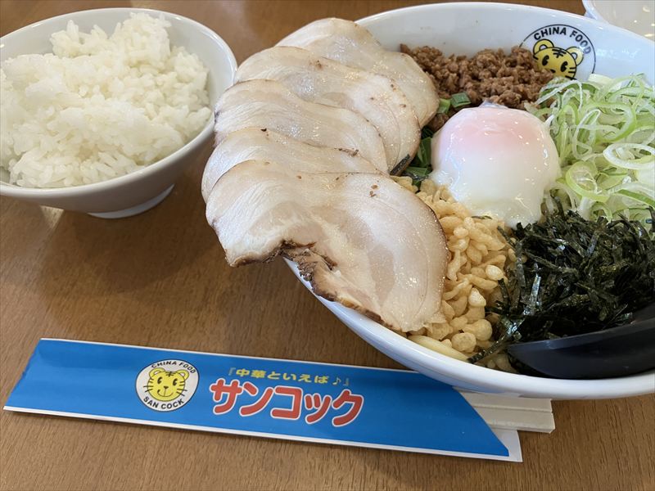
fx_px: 530
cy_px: 246
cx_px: 328
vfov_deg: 49.7
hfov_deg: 63.4
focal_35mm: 28
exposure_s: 1/61
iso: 80
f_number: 1.8
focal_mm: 3.99
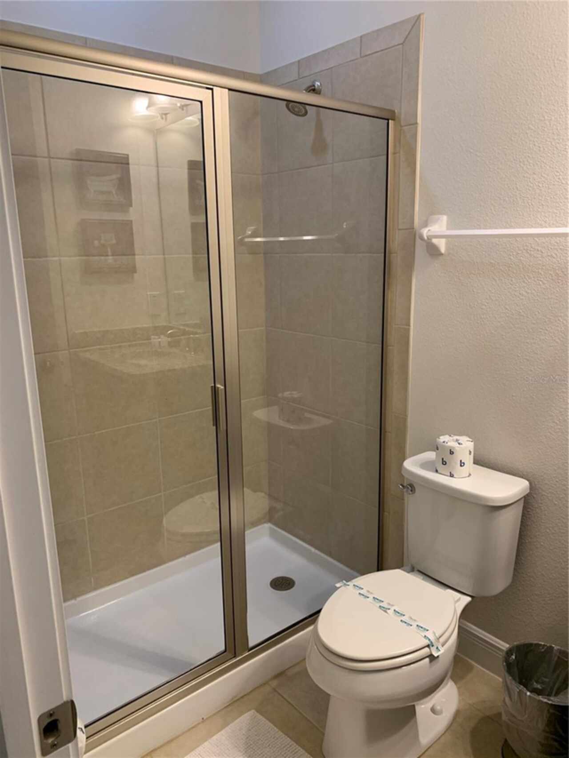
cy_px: 379
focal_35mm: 26
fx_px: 570
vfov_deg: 67.3
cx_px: 284
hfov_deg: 53.1
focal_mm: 4.25
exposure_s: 1/60
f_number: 1.8
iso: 125
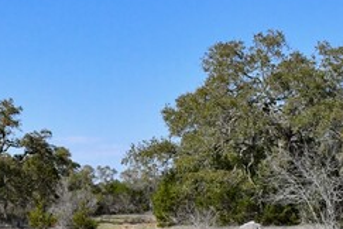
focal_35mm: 71
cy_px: 168
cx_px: 28
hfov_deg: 27.3
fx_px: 676
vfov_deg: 19.1
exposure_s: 1/1600
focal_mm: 18
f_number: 20
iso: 3200
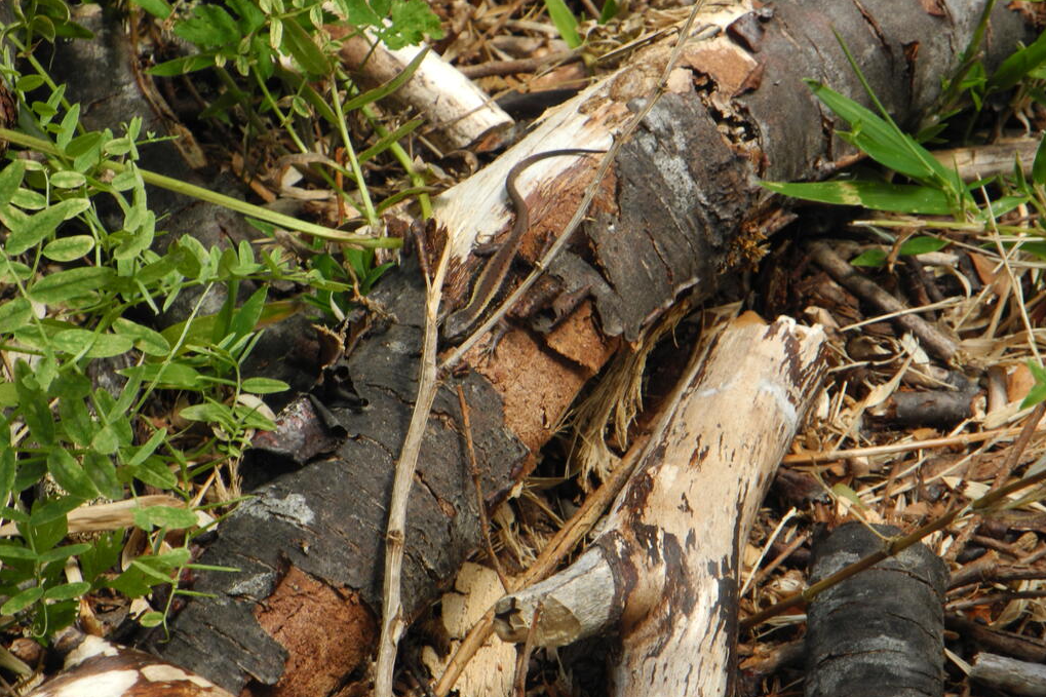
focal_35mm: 209
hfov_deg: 9.8
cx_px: 524
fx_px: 6071
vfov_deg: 6.6
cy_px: 325
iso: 100
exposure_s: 1/50
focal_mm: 42.6
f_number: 5.6
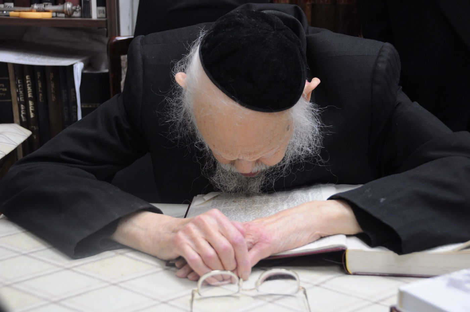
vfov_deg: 20.6
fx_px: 861
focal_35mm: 66
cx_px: 235
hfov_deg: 30.5
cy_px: 156
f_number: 4.5
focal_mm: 44
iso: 400
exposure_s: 1/30
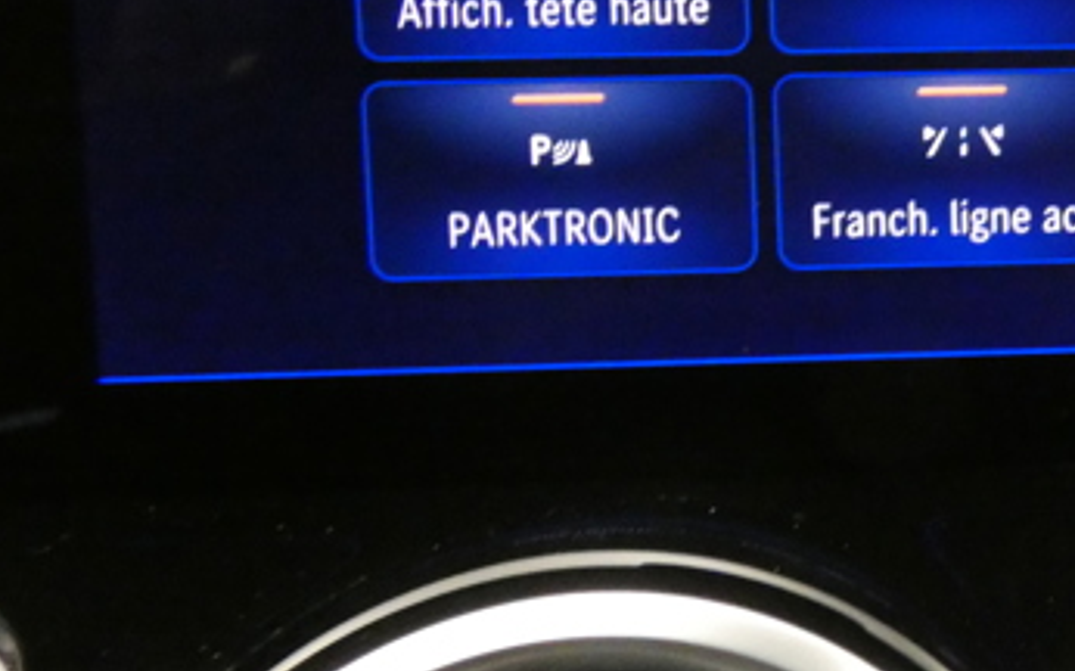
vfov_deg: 17.1
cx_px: 1199
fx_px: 2226
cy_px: 186
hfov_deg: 25.1
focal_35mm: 76
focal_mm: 5.5
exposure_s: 1/25
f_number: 3.3
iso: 1600
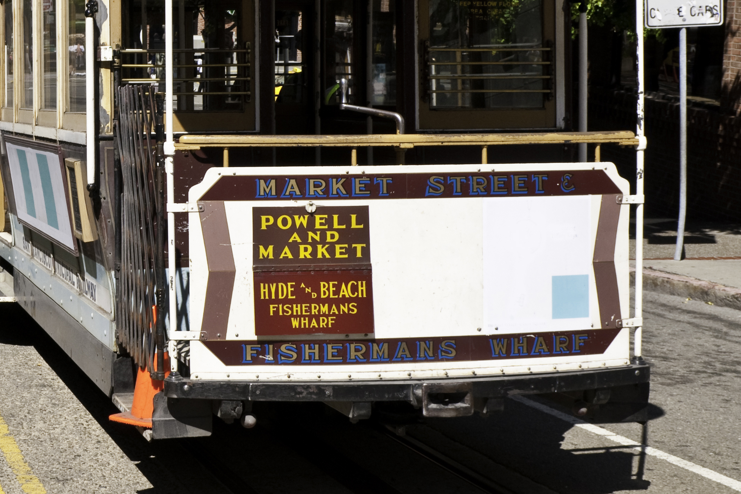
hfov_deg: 26.3
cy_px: 118
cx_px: 5
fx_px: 1502
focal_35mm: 73
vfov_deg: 18.5
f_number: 10
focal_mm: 24
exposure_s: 1/320
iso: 200
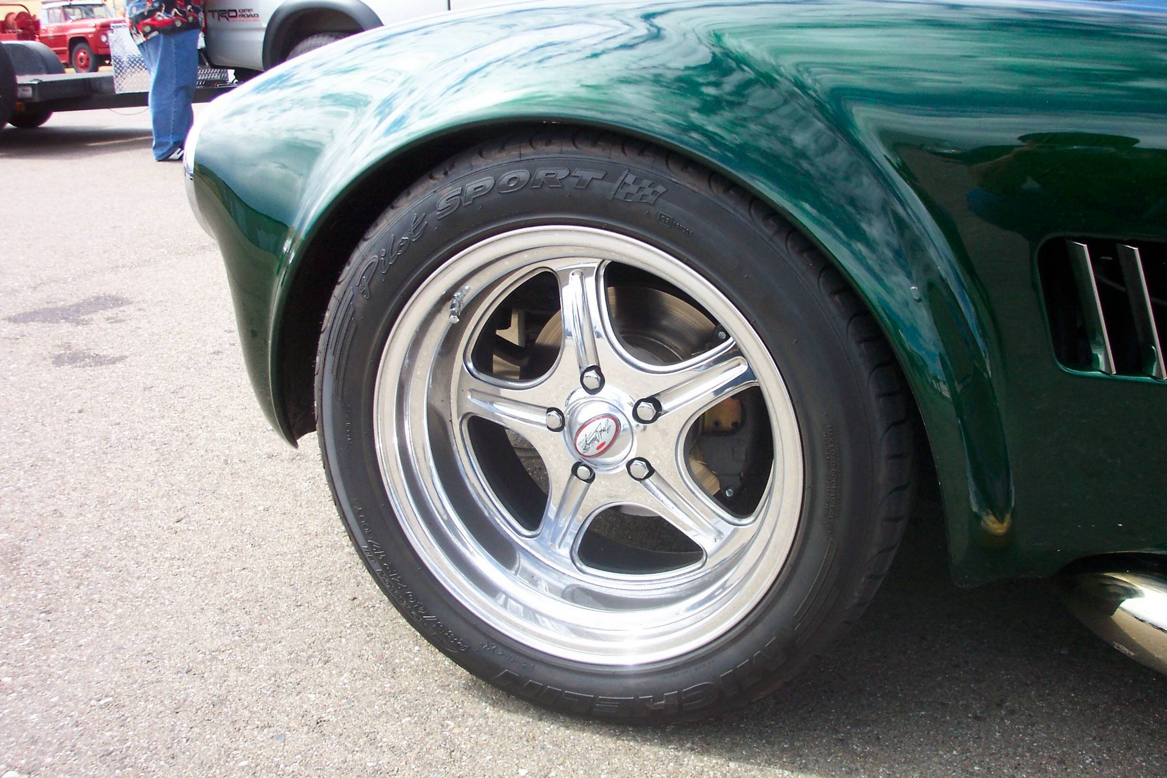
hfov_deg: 54.4
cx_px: 584
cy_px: 389
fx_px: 1134
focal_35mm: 35
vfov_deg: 37.9
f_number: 2.8
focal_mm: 7.5
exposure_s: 1/700
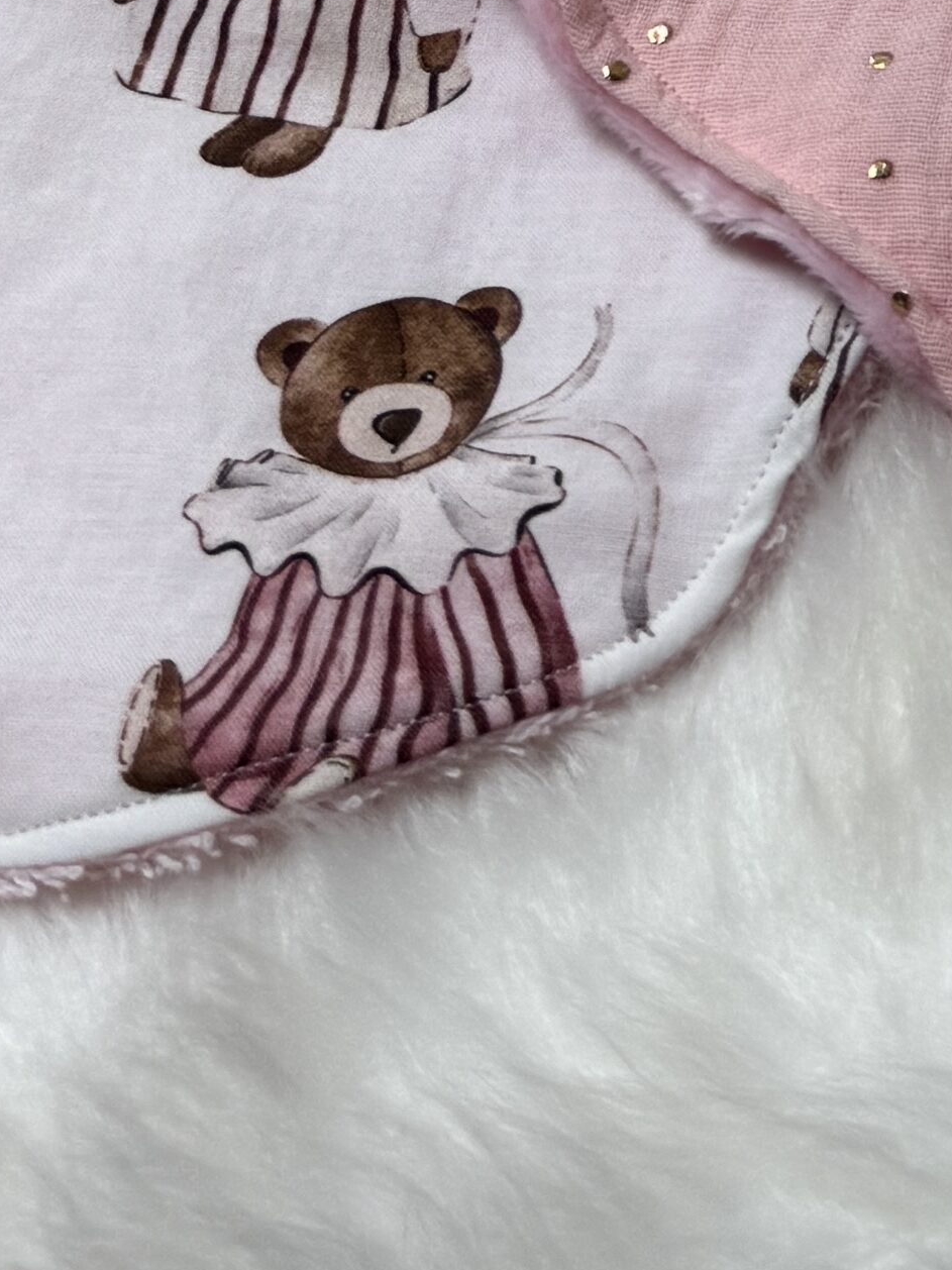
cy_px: -1057
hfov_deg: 12.8
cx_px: 1474
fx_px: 3998
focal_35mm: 109
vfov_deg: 15.4
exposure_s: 1/138
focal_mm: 6.76
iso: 50
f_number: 1.78
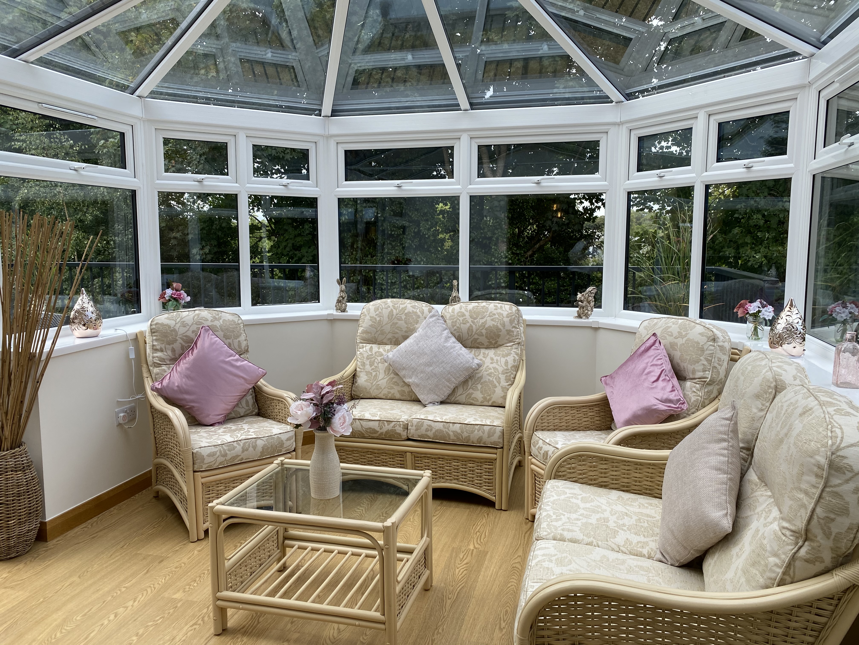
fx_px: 645
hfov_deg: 67.3
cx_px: 430
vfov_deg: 53.1
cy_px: 322
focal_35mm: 26
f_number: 1.8
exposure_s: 1/728
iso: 32
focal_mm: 4.25
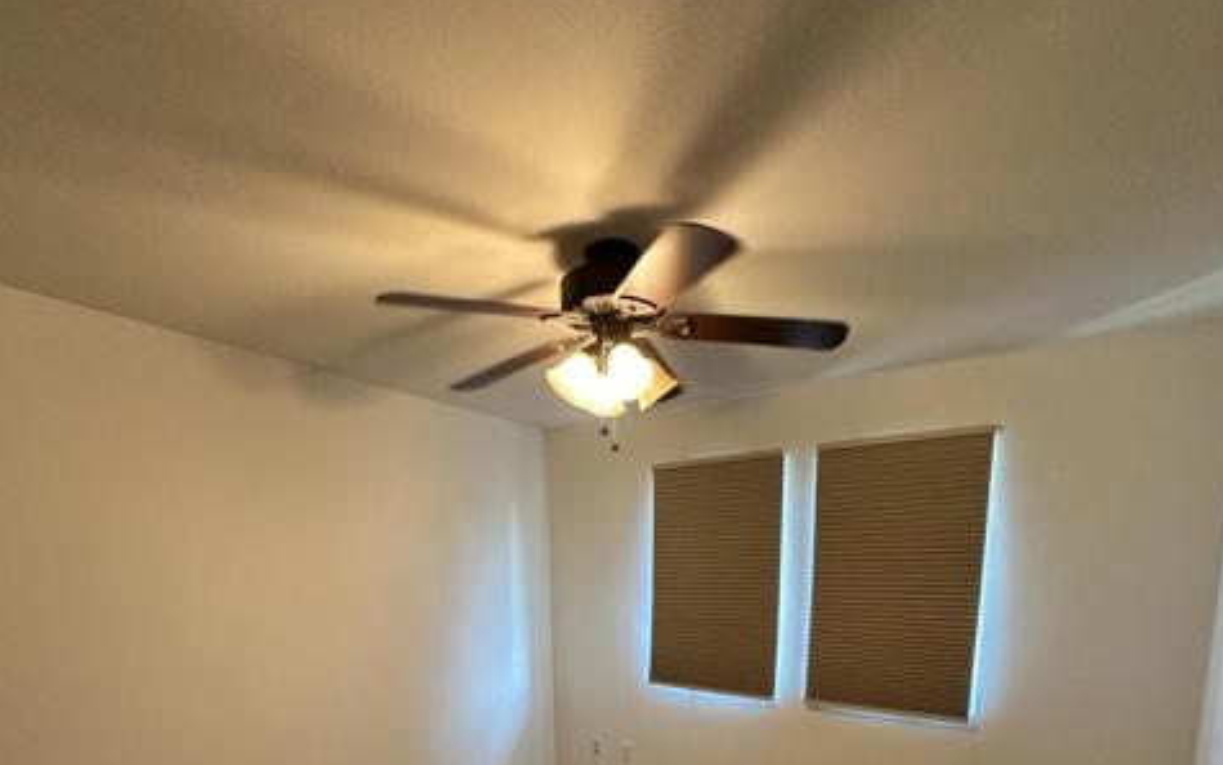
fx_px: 667
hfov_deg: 85.1
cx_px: 615
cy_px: 688
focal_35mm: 20
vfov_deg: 52.5
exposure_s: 1/60
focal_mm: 2.22
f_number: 2.2
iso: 400
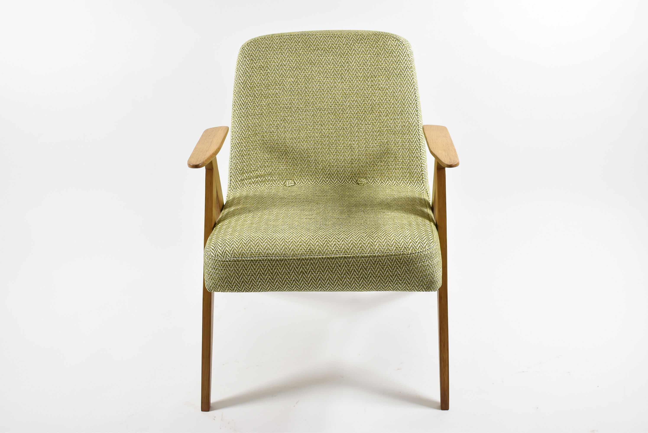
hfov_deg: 41.1
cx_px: 324
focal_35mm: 48
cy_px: 216
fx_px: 865
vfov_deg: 28.1
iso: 720
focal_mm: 32
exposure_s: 1/125
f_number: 5.6
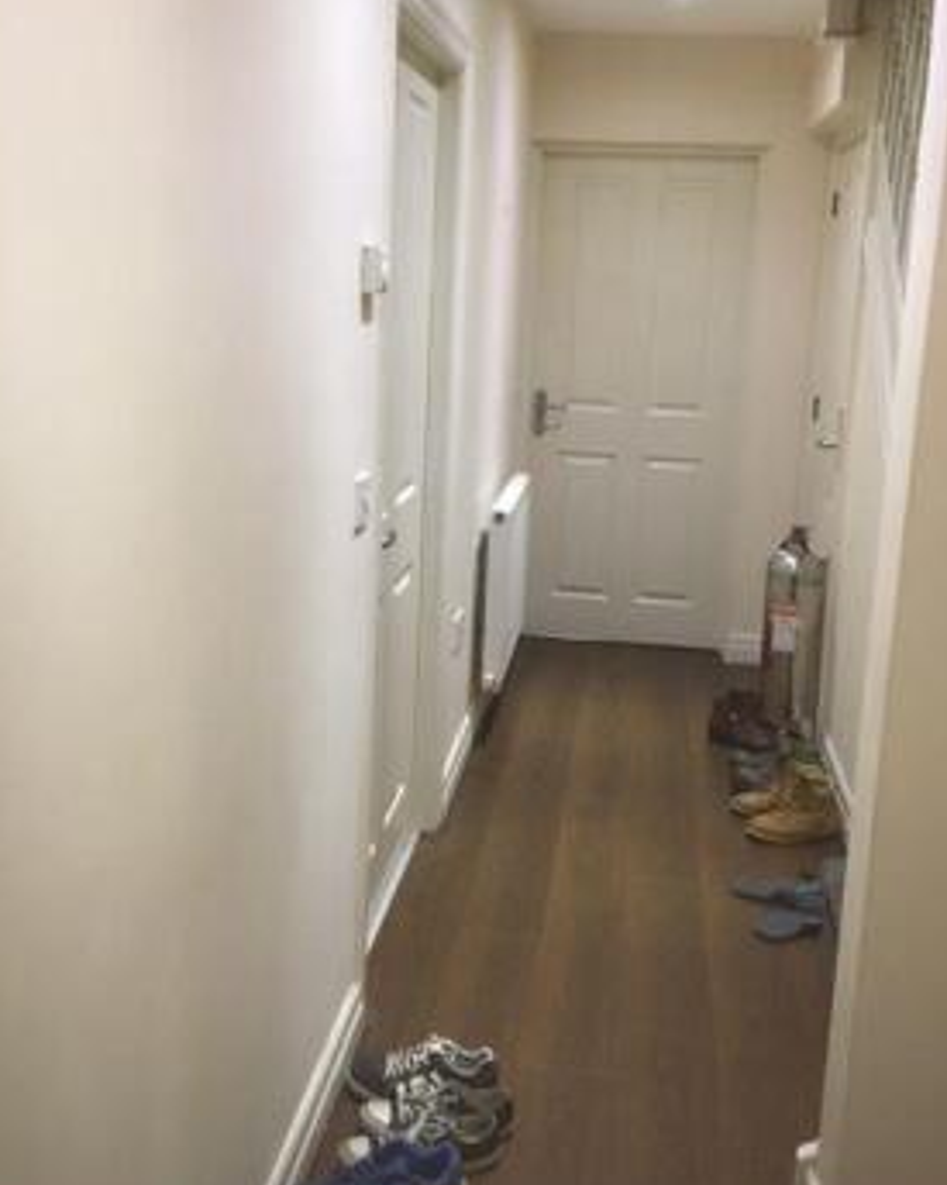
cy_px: 494
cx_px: 479
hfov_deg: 41.1
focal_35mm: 36
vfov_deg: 50.1
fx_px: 1262
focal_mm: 4.15
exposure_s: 1/33
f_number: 2.2
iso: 200
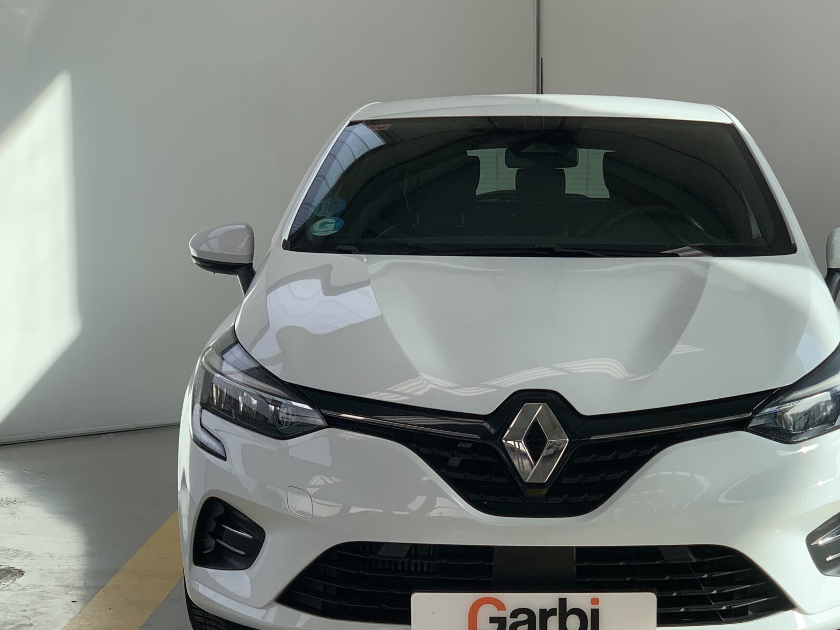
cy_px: 399
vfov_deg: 18.0
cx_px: 506
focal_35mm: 82
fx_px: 1990
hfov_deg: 23.8
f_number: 2.4
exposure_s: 1/285
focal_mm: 6
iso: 16
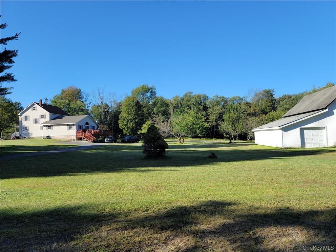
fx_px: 243
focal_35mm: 25
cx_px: 168
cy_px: 126
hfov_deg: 69.4
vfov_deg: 54.9
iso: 20
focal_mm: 7
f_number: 1.8
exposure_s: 1/626
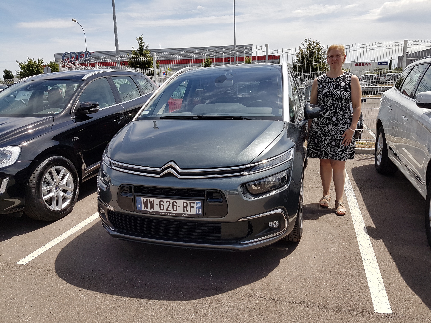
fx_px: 324
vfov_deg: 53.1
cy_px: 162
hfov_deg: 67.3
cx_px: 216
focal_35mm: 26
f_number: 1.7
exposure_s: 1/2232
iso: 40
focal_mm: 4.2
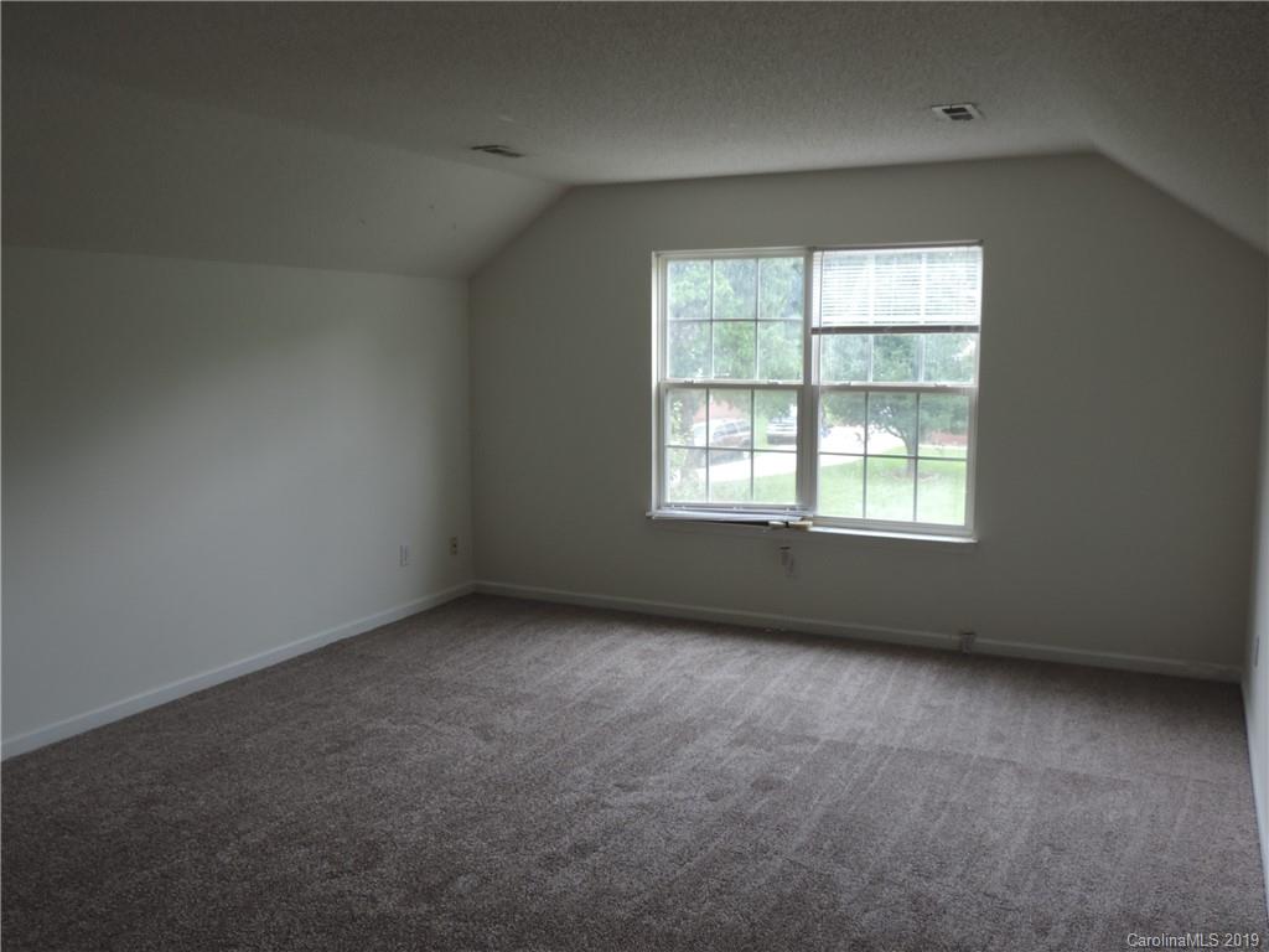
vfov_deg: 46.8
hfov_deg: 60.0
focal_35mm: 30
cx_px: 634
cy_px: 476
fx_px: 1100
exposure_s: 1/30
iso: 110
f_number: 3.1
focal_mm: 5.3
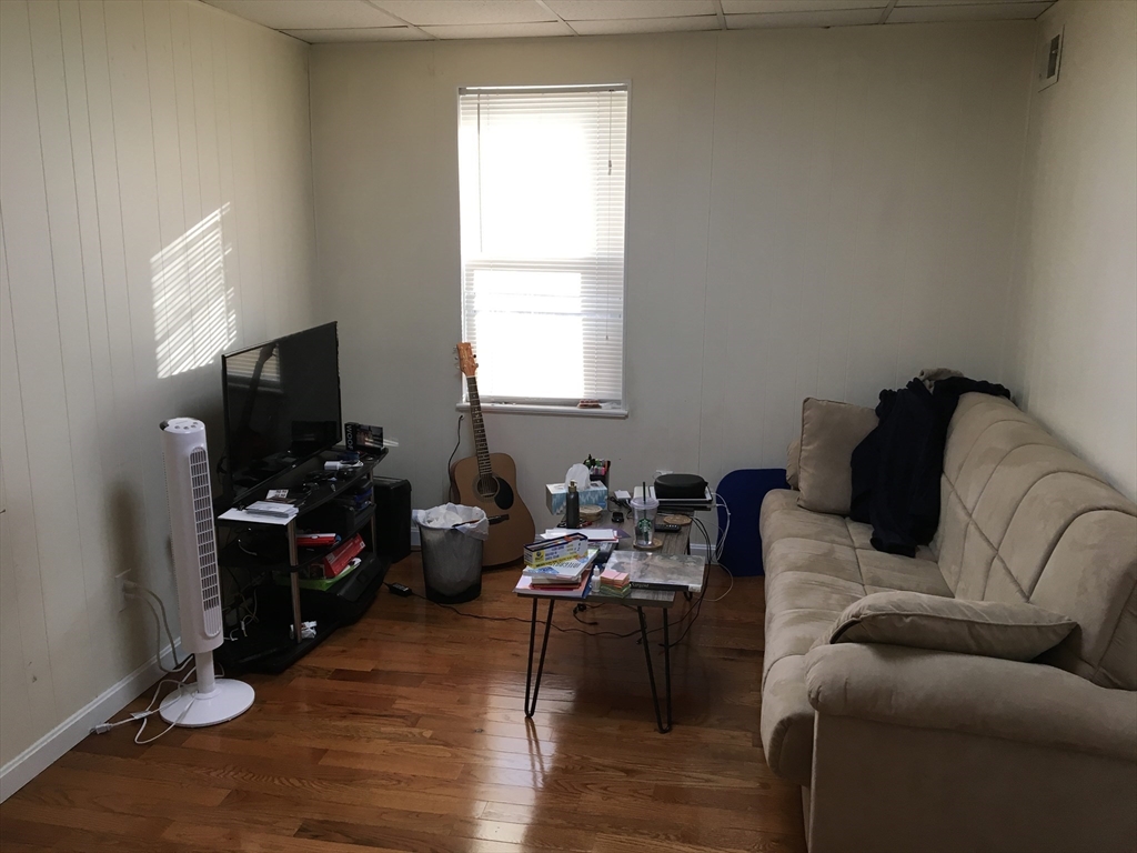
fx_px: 953
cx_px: 568
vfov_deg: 48.2
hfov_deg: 61.7
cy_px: 426
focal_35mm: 29
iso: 25
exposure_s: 1/30
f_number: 2.2
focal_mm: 4.15
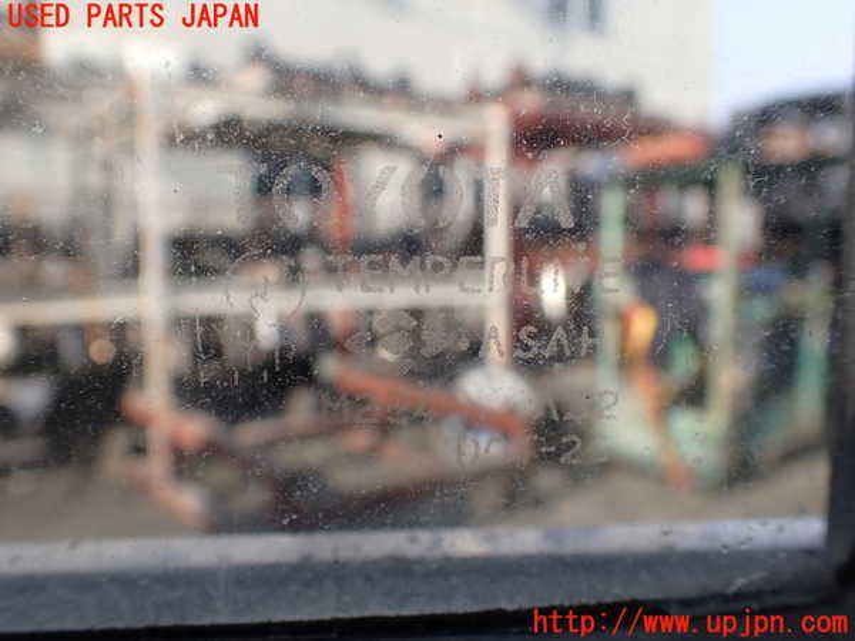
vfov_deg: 46.8
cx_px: 428
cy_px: 320
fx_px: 741
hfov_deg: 60.0
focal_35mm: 30
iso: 100
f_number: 3.2
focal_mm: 5.4
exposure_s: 1/400
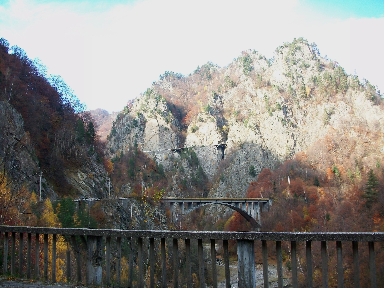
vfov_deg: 41.8
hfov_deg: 54.0
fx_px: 377
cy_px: 144
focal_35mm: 34
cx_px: 192
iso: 80
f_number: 2.8
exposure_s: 1/160
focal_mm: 5.7
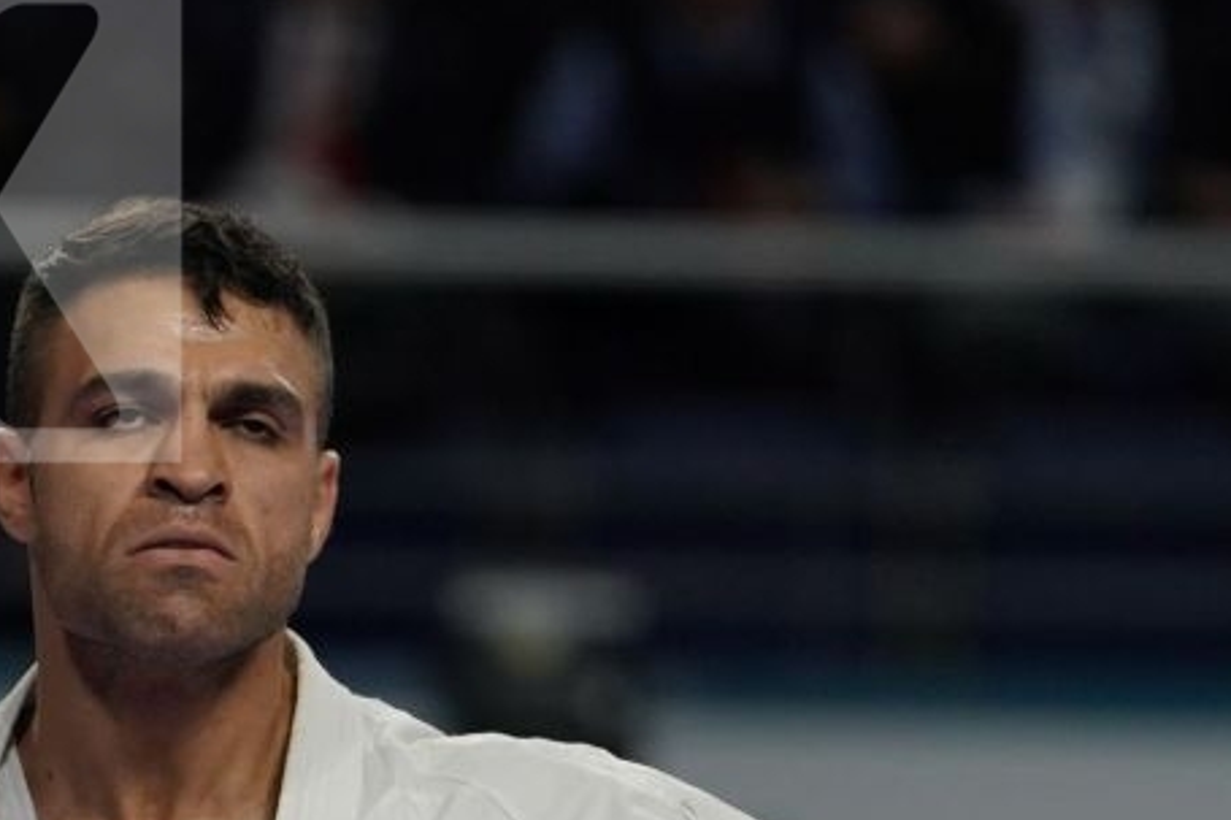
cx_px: -70
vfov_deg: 1.7
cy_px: 1175
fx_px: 27071
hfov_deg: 2.6
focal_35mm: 792
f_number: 2.8
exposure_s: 1/1000
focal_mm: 200
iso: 1000
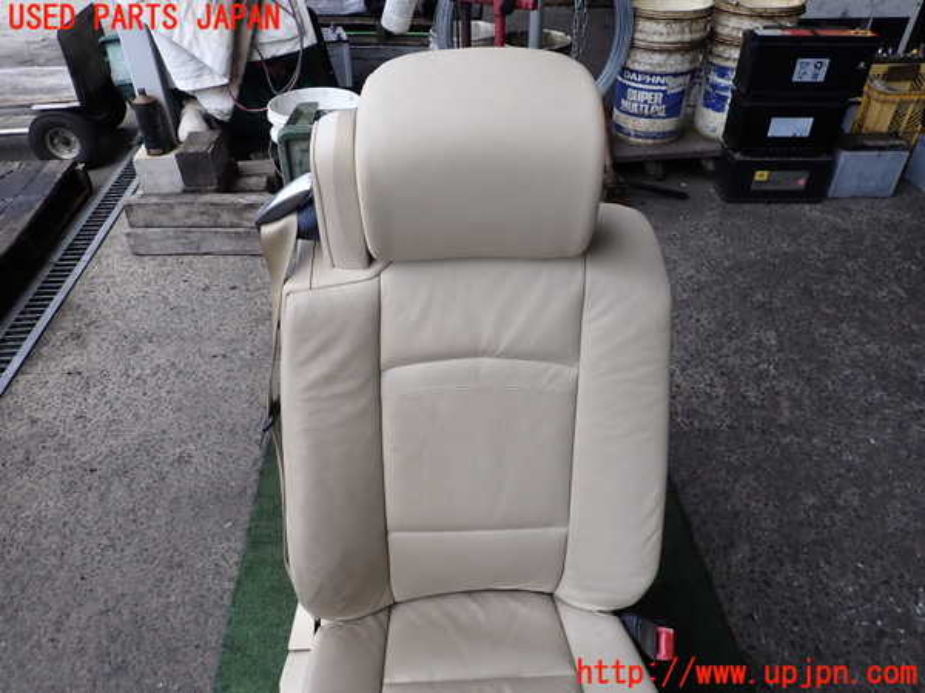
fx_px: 668
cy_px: 346
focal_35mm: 25
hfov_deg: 69.4
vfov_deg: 54.9
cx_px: 462
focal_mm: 4.5
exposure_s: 1/640
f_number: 2.8
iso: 100
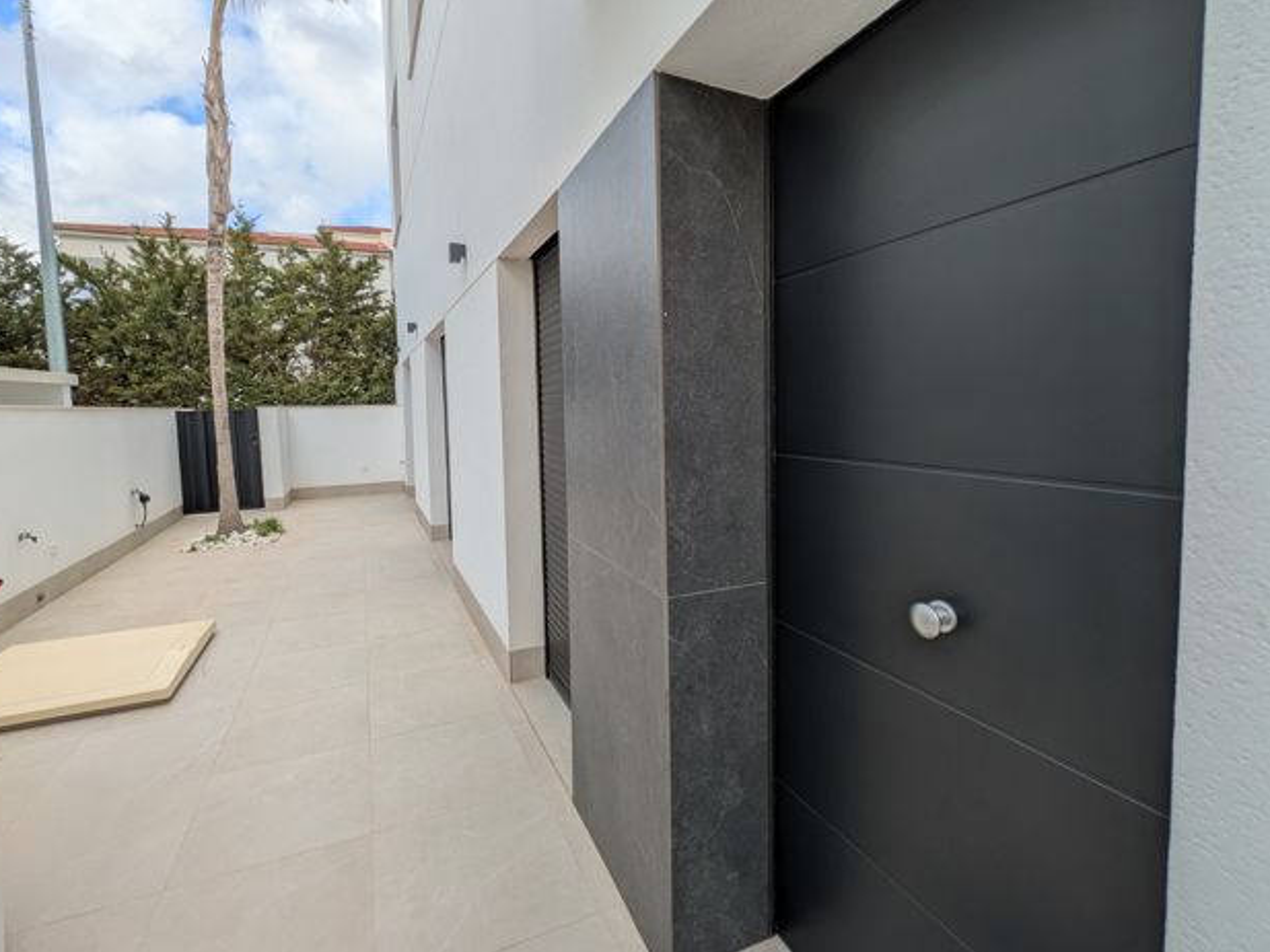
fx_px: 587
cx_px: 596
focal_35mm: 16
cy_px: 443
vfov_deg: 78.0
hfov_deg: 94.4
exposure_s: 1/925
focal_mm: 1.83
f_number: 2.2
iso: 51
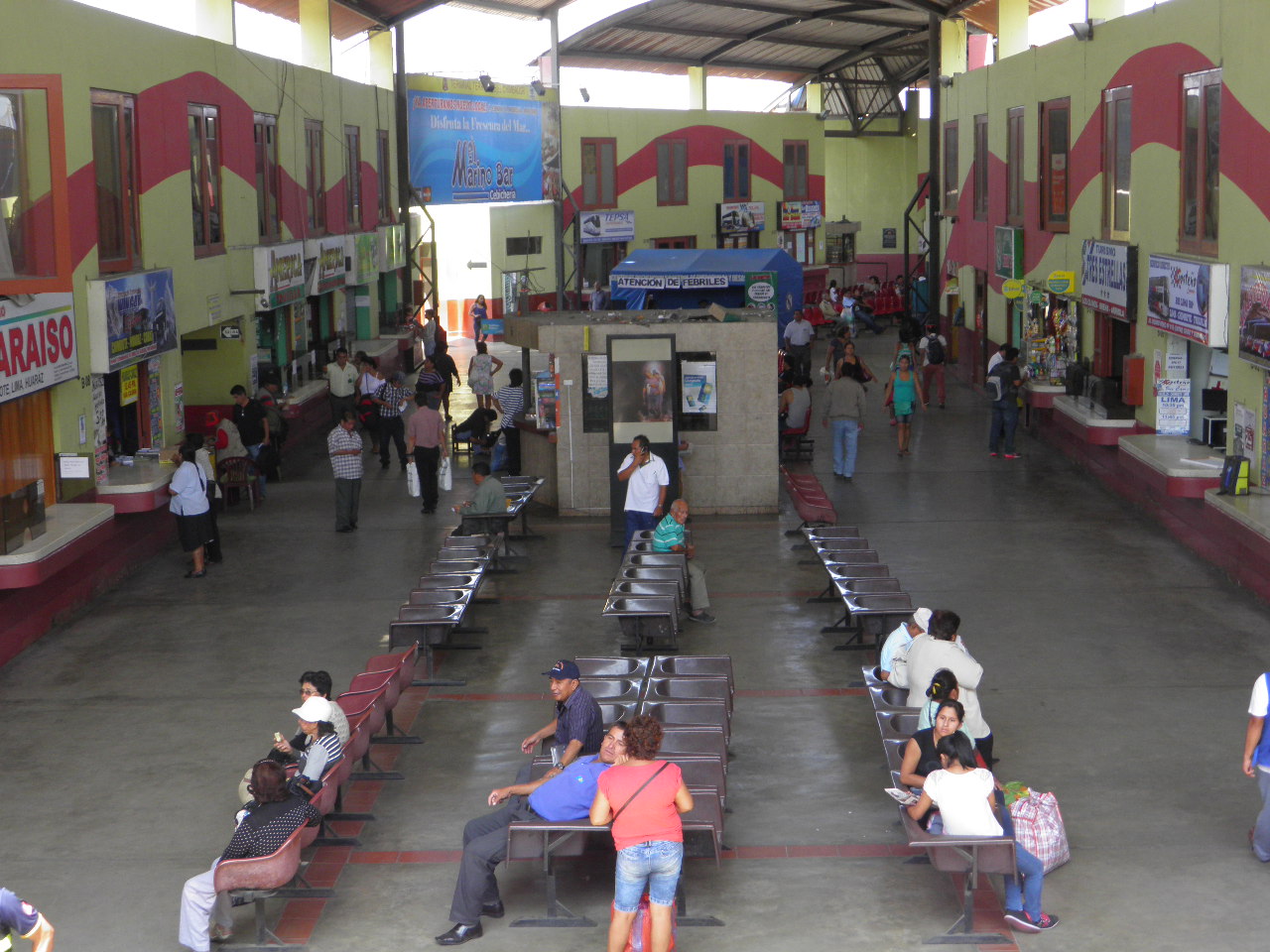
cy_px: 476
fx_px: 2018
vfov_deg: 26.6
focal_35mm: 55
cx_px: 635
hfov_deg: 34.9
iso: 100
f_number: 3.6
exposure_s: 1/80
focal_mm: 10
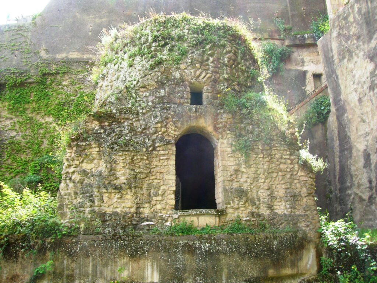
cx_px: 188
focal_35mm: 34
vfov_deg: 41.8
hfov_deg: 54.0
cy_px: 142
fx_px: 370
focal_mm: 5.7
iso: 50
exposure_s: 1/45
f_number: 4.9
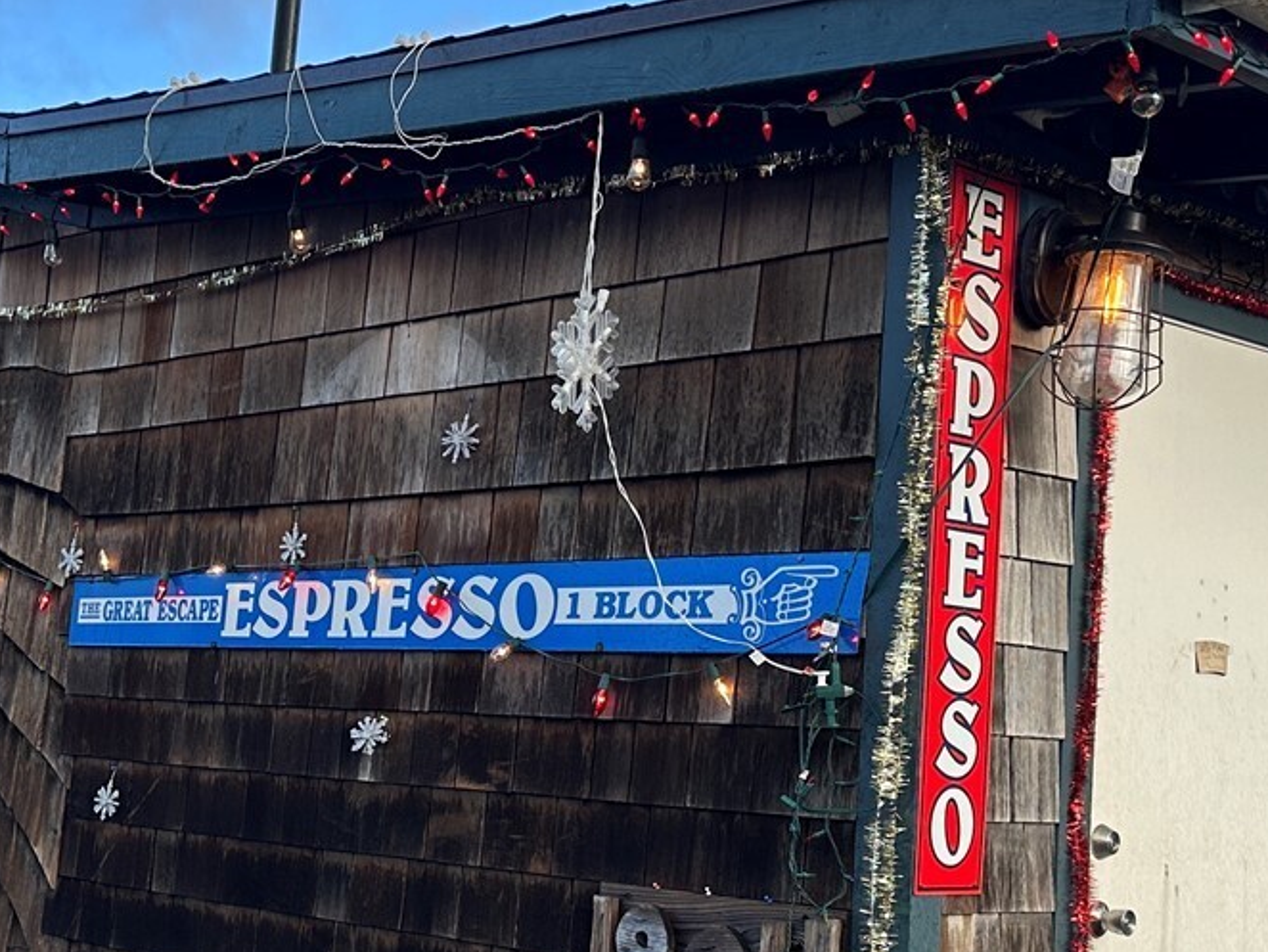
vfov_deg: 25.0
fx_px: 2125
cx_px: 316
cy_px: 684
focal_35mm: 58
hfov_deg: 32.6
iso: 80
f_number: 1.78
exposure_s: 1/797
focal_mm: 6.86
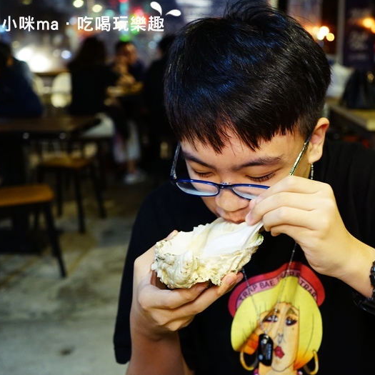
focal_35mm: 44
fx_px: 539
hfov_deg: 37.7
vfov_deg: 38.3
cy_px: 187
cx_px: 266
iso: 1600
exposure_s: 1/60
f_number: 4
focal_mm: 34
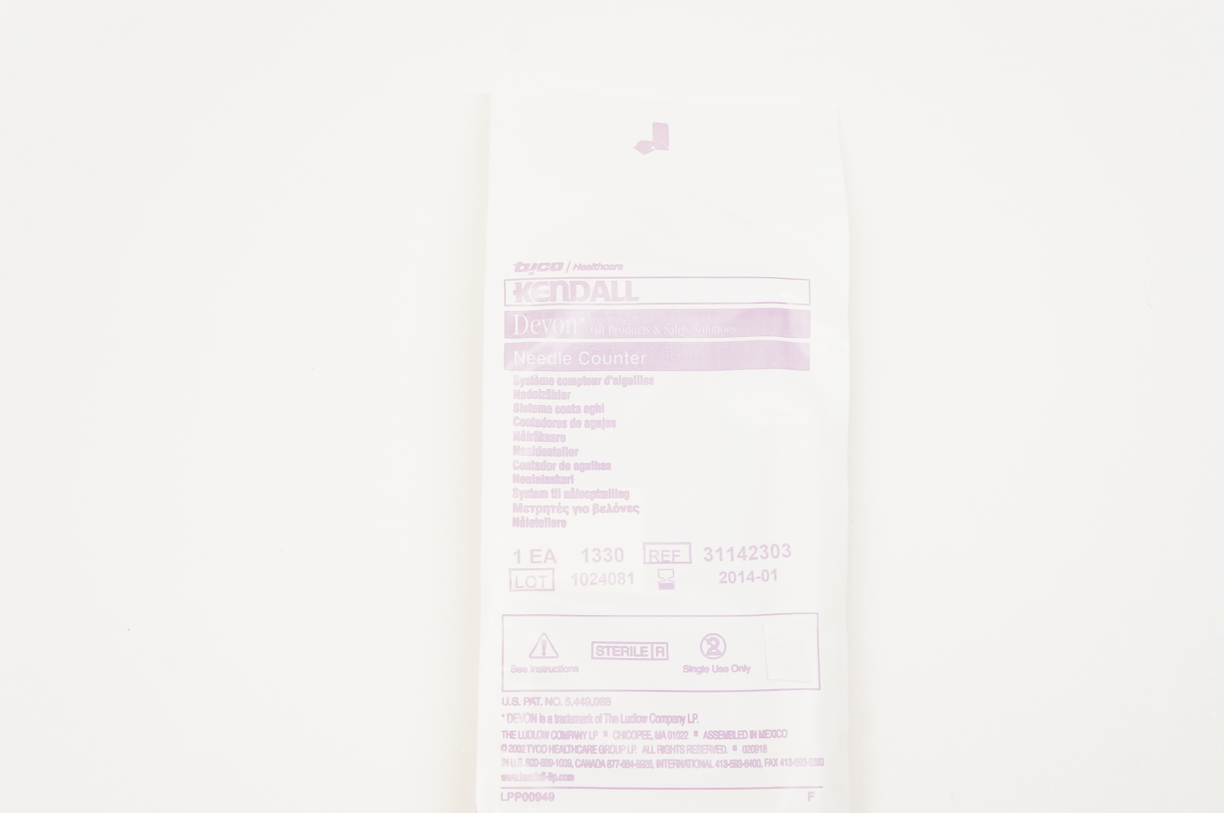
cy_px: 468
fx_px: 1820
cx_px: 653
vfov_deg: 25.2
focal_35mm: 54
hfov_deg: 37.2
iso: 400
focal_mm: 31
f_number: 6.3
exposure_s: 1/50
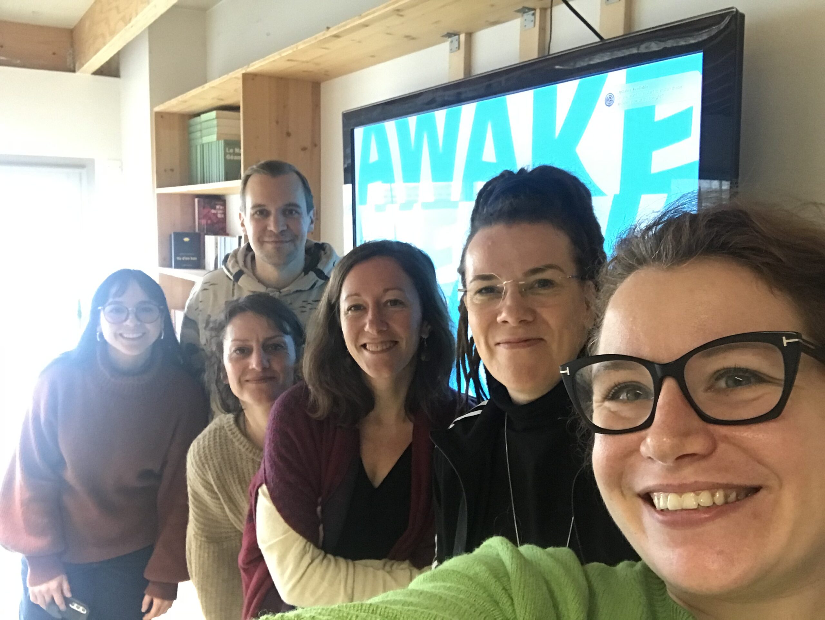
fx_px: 763
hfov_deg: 56.8
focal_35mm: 32
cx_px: 412
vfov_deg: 44.2
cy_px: 310
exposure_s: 1/17
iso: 200
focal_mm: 2.87
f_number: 2.2
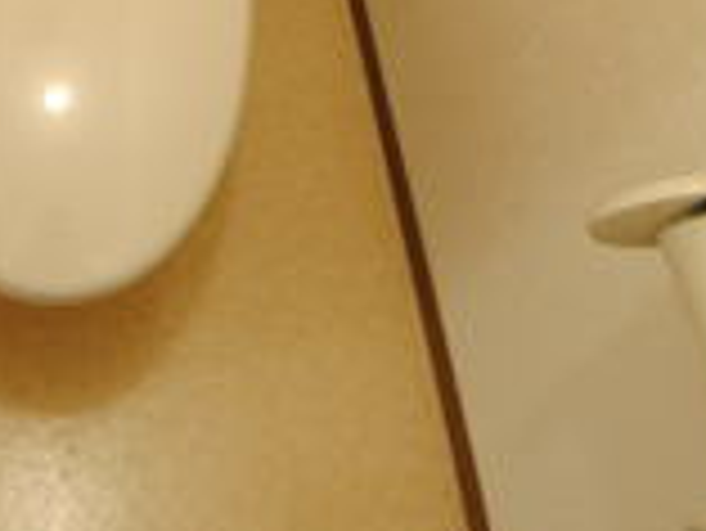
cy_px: -310
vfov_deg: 23.3
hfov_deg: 38.5
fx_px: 959
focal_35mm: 47
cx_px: 117
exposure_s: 1/2
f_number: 4.5
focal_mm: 8
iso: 100
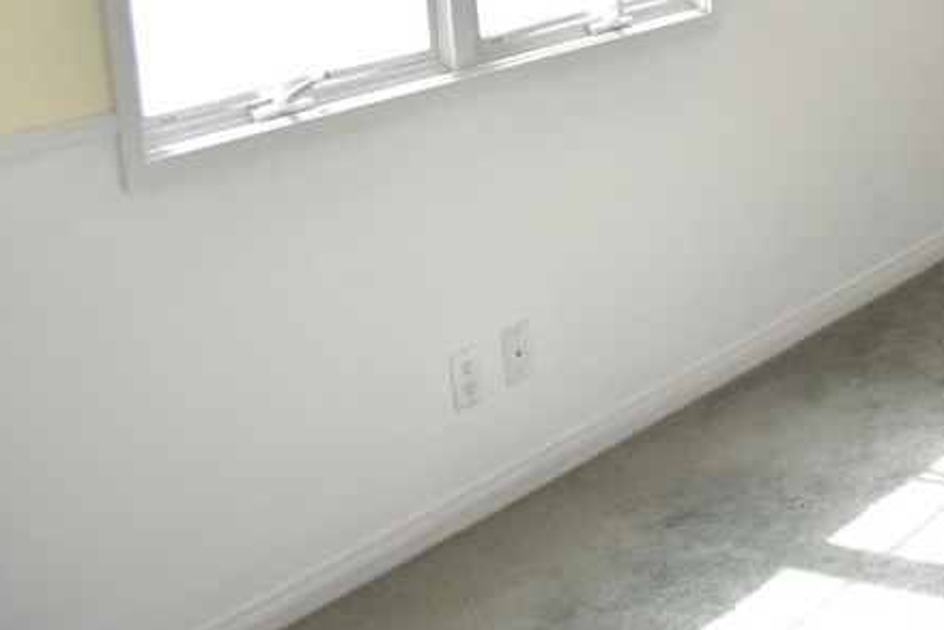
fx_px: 1652
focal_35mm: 63
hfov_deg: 29.1
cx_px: 1011
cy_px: -27
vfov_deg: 20.7
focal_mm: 18
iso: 1250
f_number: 3.5
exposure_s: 1/800
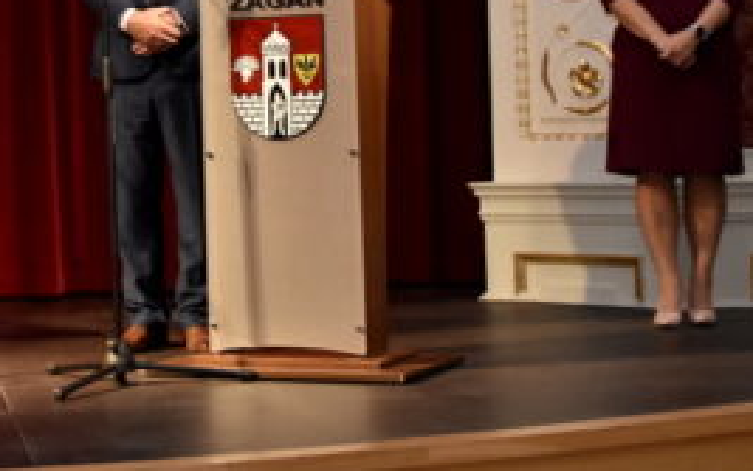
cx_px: 121
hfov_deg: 20.3
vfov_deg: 12.8
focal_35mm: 101
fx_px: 2073
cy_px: 37
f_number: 5
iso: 2200
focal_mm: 28
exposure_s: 1/200
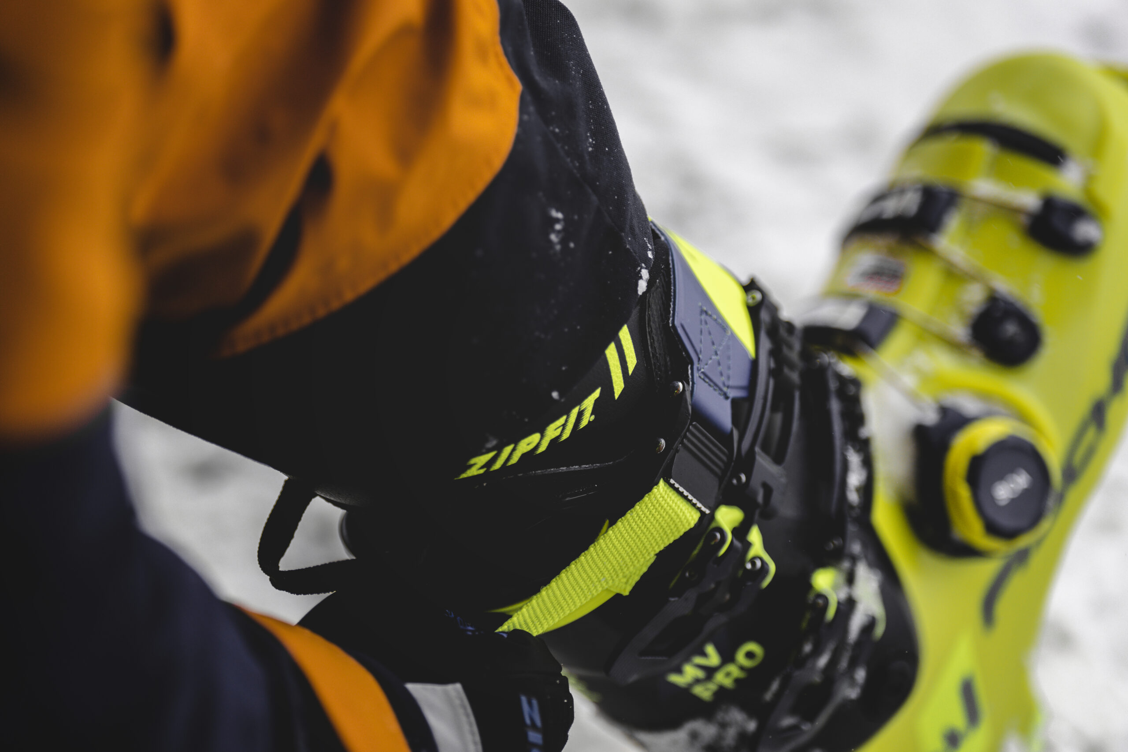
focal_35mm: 132
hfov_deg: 15.5
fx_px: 4135
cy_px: 376
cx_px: 564
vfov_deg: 10.4
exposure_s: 1/1000
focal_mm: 132
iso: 200
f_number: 2.8
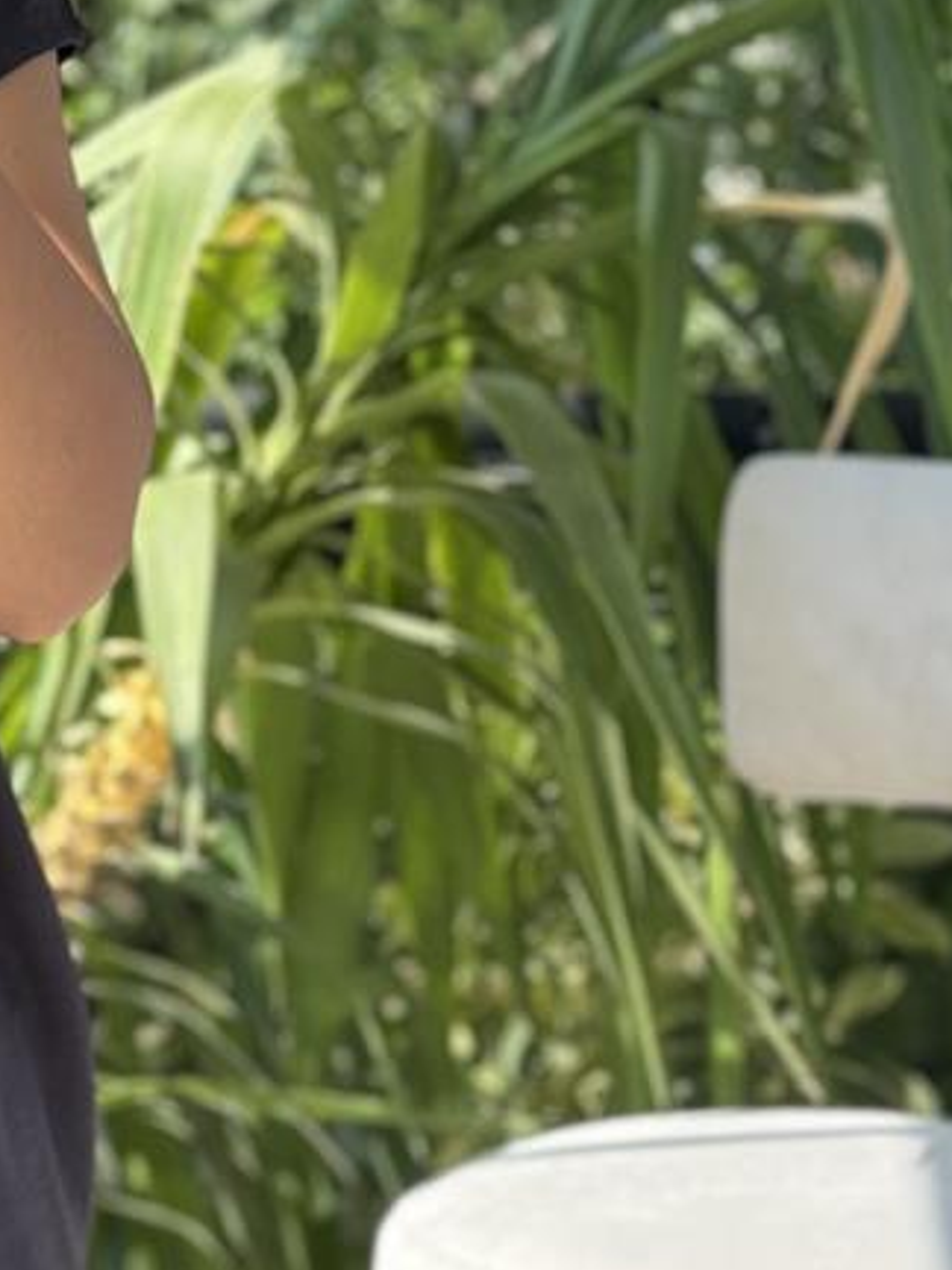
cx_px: -279
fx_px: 5427
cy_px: 666
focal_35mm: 148
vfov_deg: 13.3
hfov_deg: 9.8
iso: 64
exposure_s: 1/265
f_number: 1.78
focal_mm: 6.76
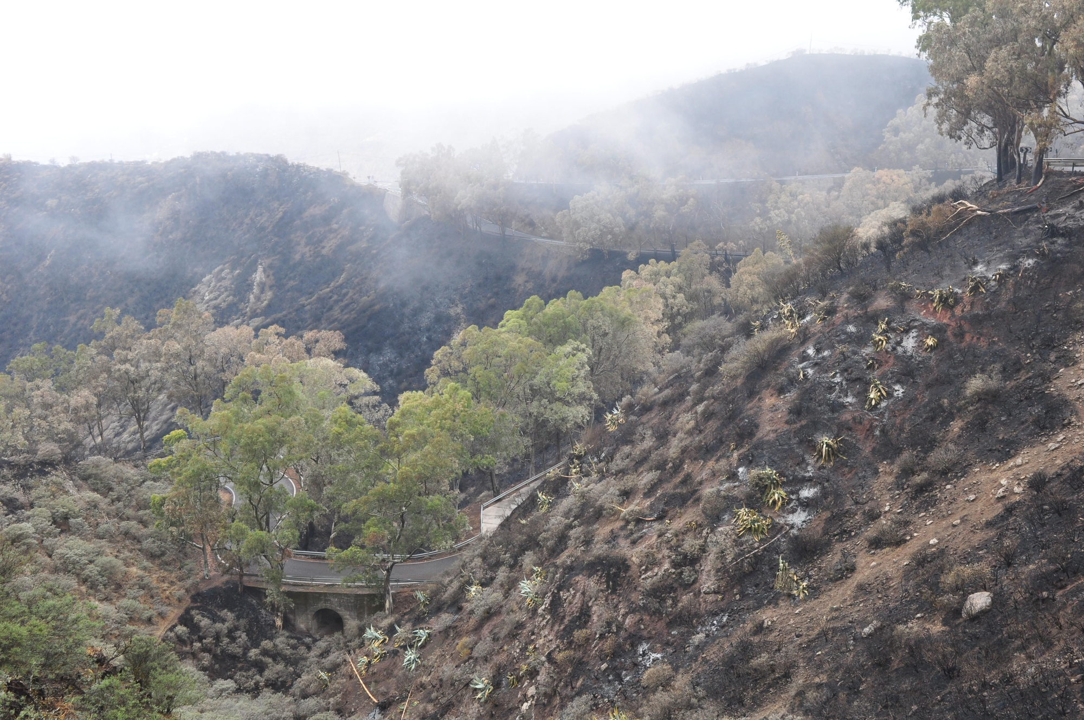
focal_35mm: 36
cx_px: 542
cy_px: 360
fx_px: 1083
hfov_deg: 53.2
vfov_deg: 36.8
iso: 400
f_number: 9
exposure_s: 1/60
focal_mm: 24
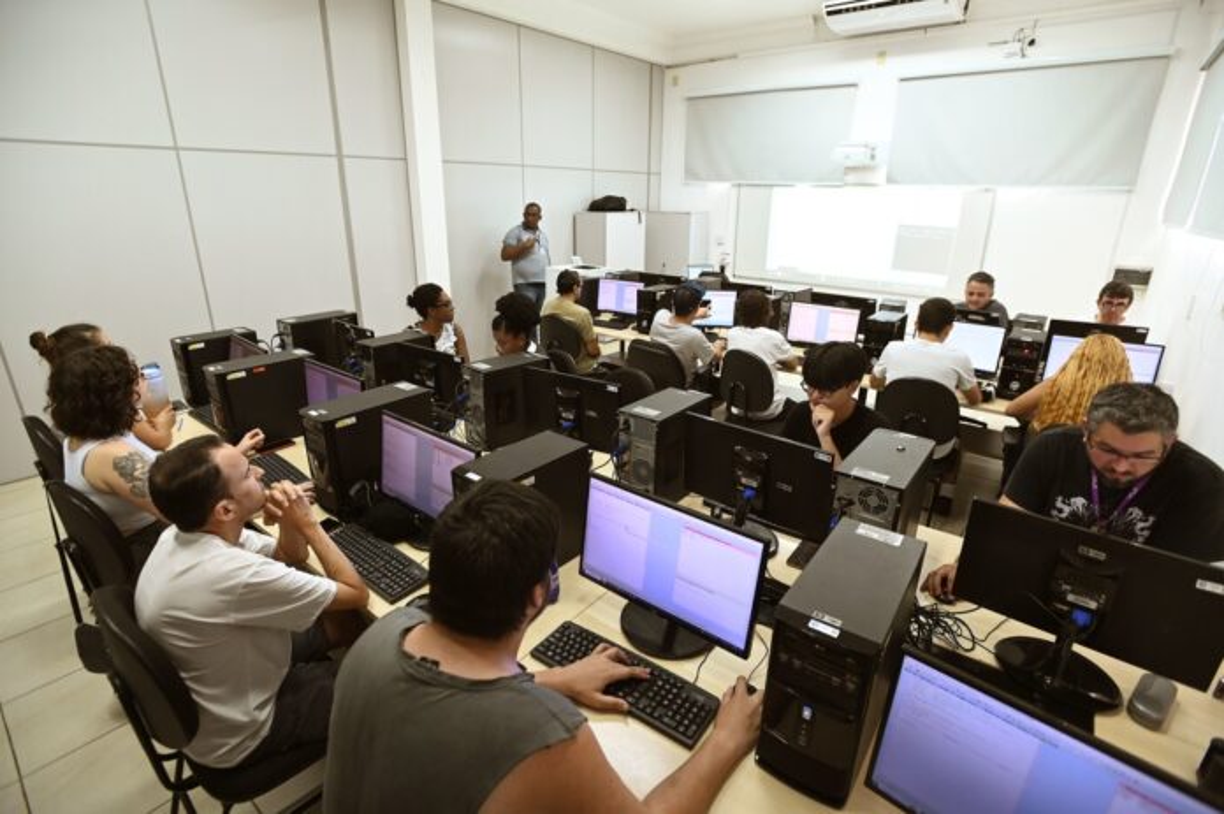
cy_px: 407
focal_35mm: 17
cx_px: 612
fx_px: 578
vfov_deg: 70.4
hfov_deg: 93.3
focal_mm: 17
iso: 2500
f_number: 4
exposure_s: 1/200
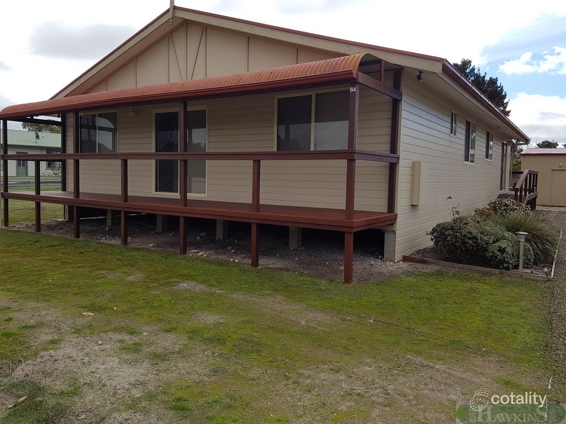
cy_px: 212
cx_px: 283
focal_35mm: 26
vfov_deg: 53.1
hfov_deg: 67.3
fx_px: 425
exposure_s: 1/1836
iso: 50
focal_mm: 4.2
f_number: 1.7
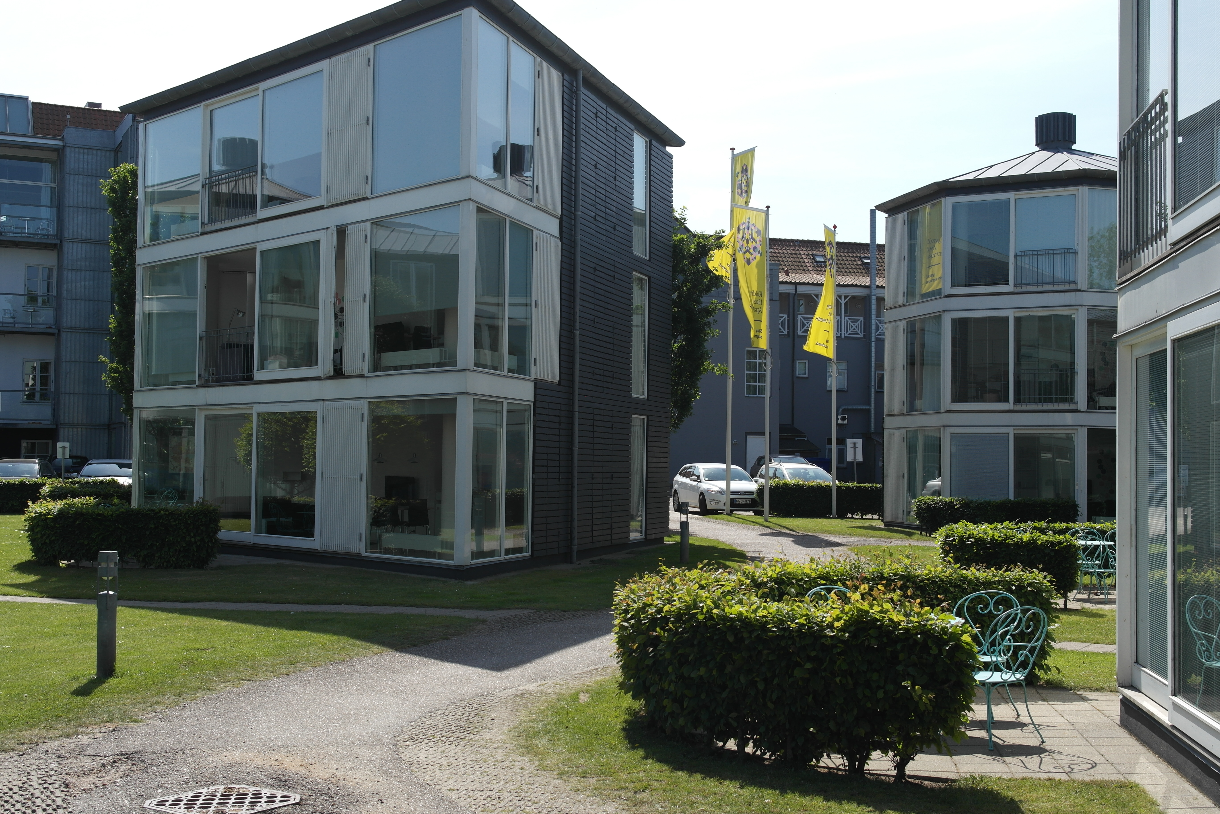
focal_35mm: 43
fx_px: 1457
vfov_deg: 31.2
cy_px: 407
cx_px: 610
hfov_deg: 45.4
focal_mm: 28
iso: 100
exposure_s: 1/320
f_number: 7.1
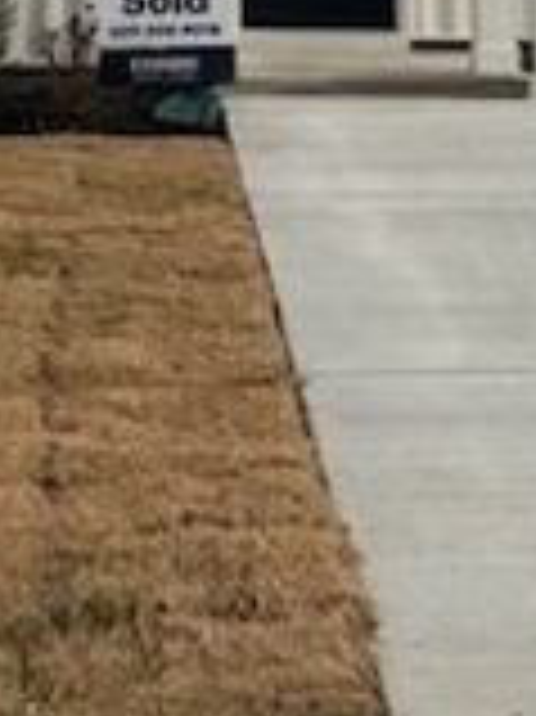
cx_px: 207
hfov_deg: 13.6
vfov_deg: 14.9
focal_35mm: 109
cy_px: -691
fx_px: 2253
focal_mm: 5.96
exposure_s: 1/7813
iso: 50
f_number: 1.6
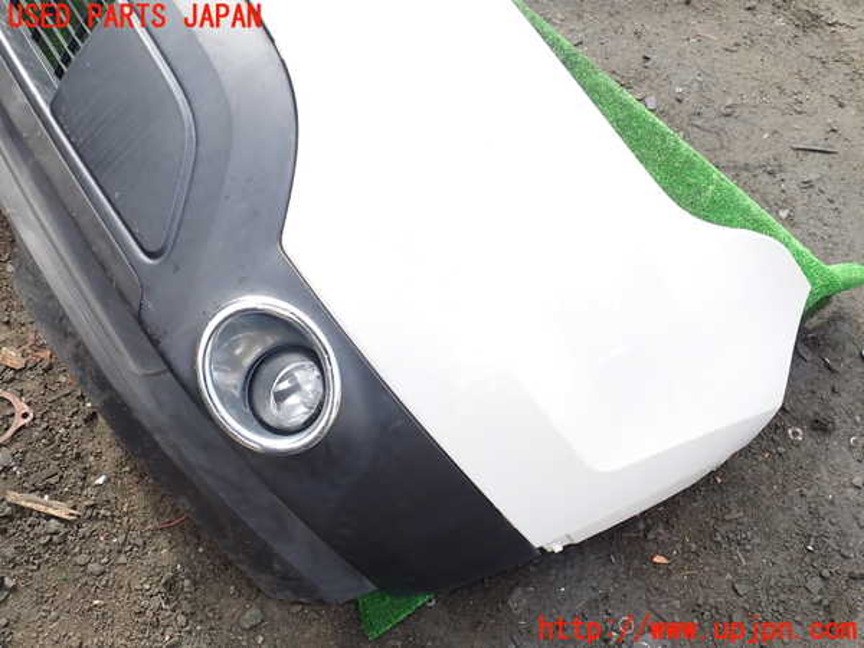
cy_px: 324
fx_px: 749
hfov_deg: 60.0
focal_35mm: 30
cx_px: 432
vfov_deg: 46.8
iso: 100
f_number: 3.2
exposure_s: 1/200
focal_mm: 5.4
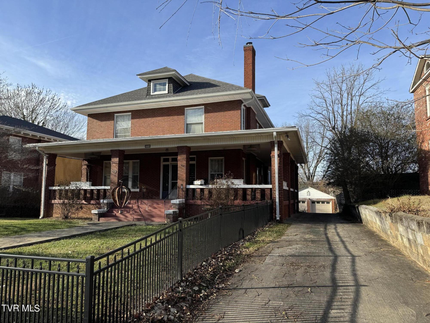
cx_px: 215
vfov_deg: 56.8
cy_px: 162
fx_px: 298
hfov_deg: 71.6
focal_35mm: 24
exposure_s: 1/2331
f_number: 1.78
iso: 80
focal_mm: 6.86
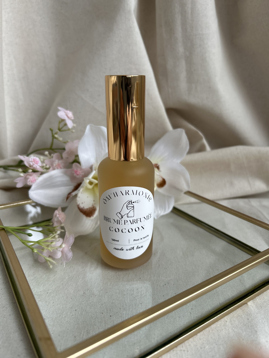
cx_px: 134
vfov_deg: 67.3
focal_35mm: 26
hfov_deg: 53.1
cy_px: 179
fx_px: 269
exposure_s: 1/121
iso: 80
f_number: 1.5
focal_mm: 5.7
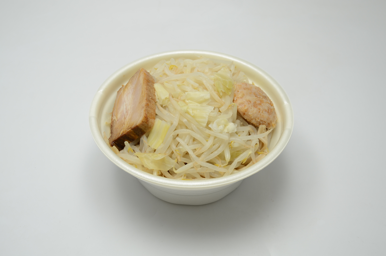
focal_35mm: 57
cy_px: 128
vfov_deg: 23.7
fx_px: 610
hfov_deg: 35.1
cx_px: 193
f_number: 5.6
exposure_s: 1/25
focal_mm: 38
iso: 200
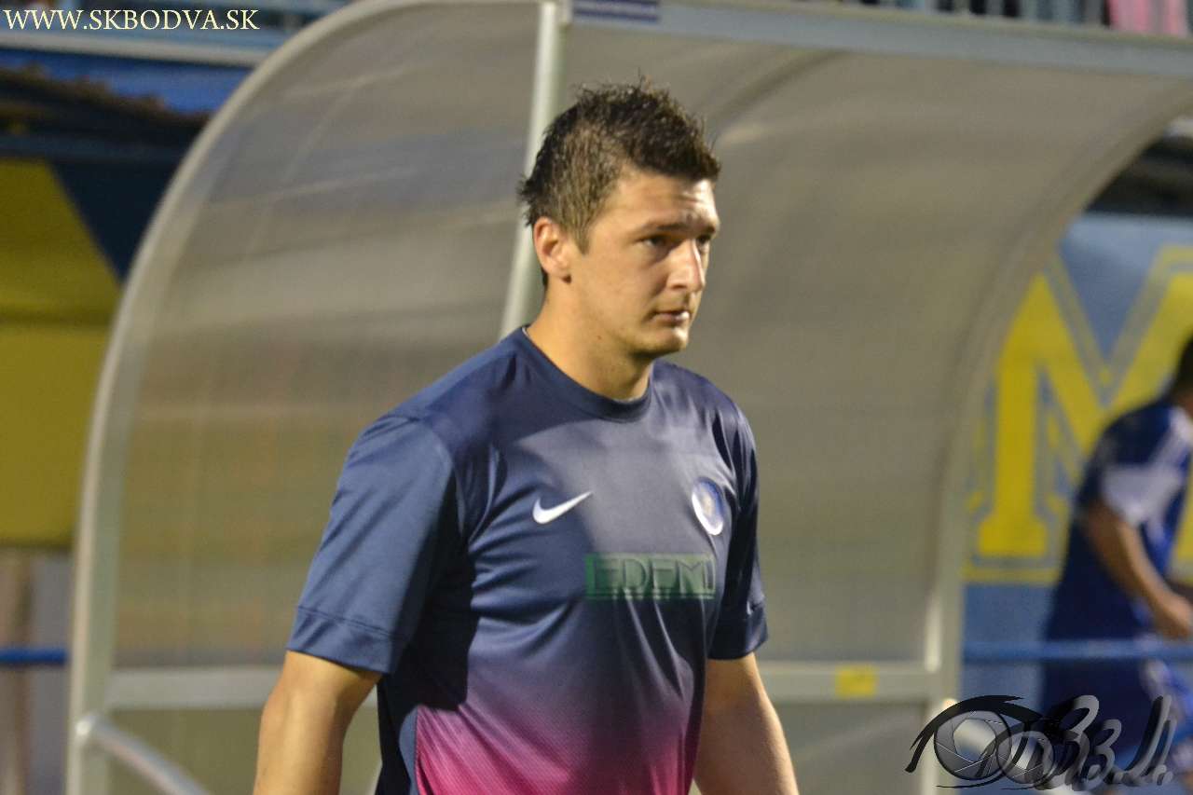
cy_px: 398
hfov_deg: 12.2
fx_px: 5566
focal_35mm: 168
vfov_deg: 8.2
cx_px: 596
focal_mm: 112
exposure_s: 1/200
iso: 3200
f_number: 2.8
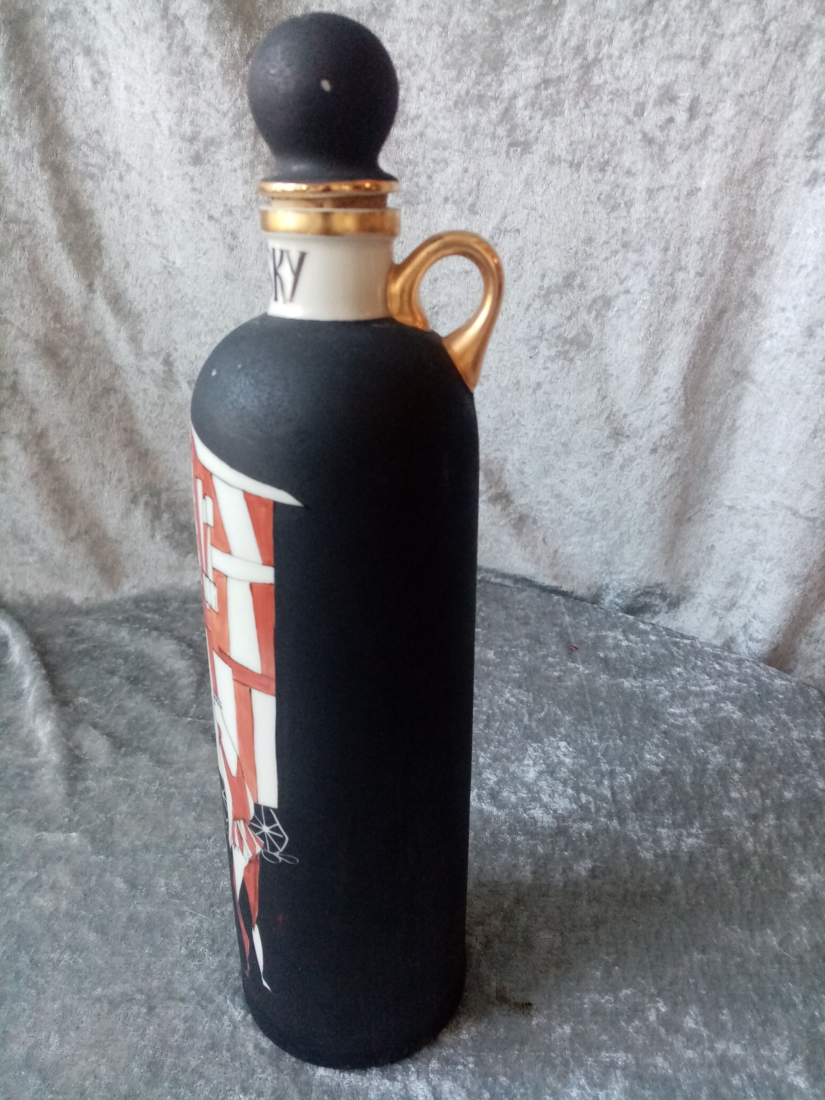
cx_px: 412
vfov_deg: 67.3
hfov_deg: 53.1
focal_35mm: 26
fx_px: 826
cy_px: 550
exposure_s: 1/25
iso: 364
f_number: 1.8
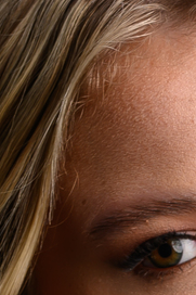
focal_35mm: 332
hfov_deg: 4.1
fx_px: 2715
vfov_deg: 5.9
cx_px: 248
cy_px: 779
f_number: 7.1
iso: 50
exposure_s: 1/160
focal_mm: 50
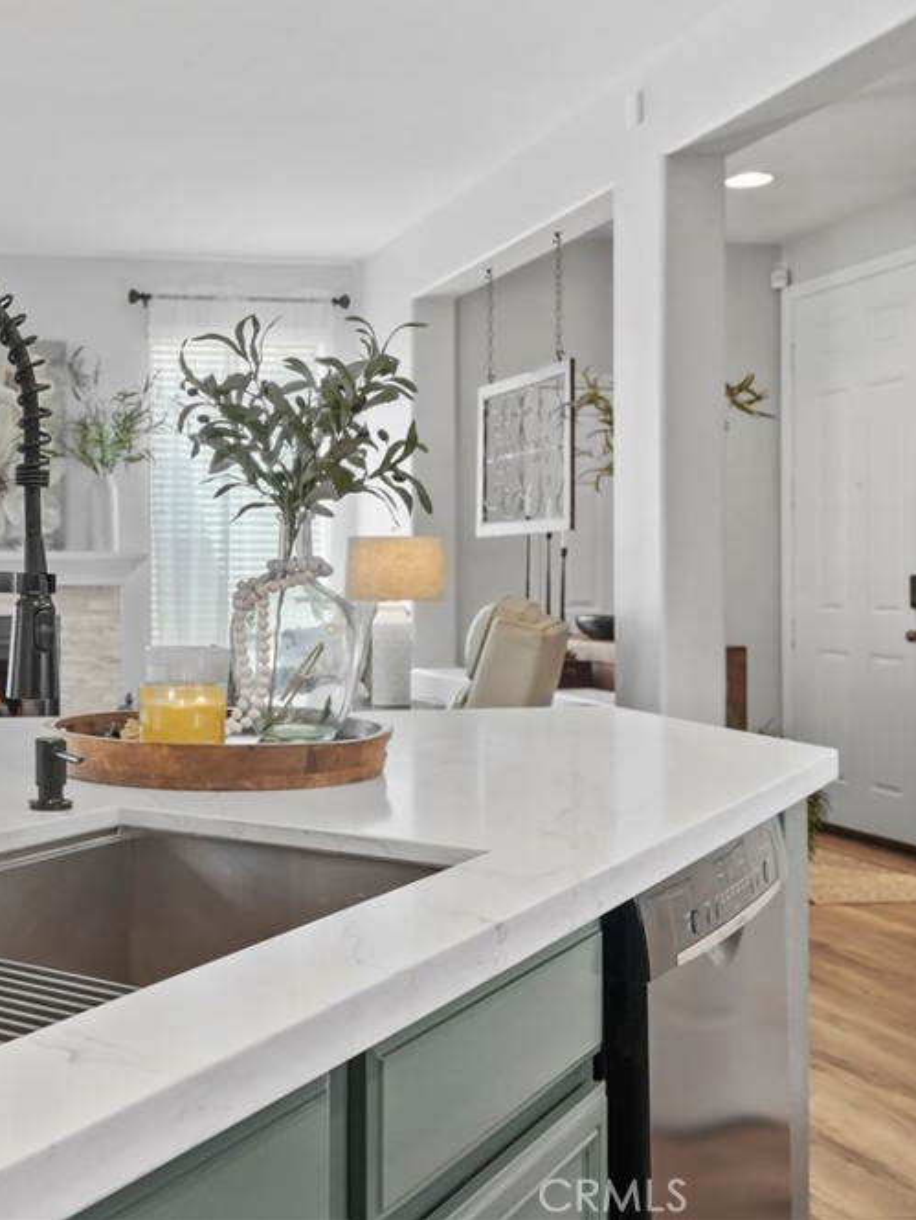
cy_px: 595
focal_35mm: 40
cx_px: 110
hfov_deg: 34.2
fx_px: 1411
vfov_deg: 46.8
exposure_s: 1/15
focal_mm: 27
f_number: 8
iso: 5000
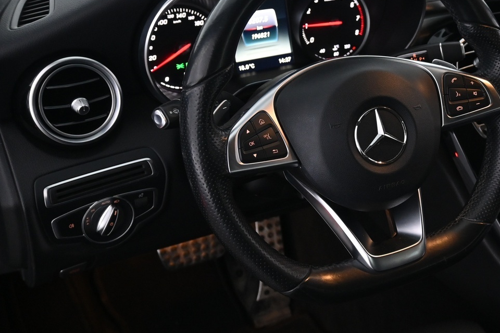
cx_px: 396
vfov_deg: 24.9
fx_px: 756
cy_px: 149
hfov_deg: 35.5
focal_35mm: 54
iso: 1250
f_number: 4
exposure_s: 1/30
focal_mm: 21.5
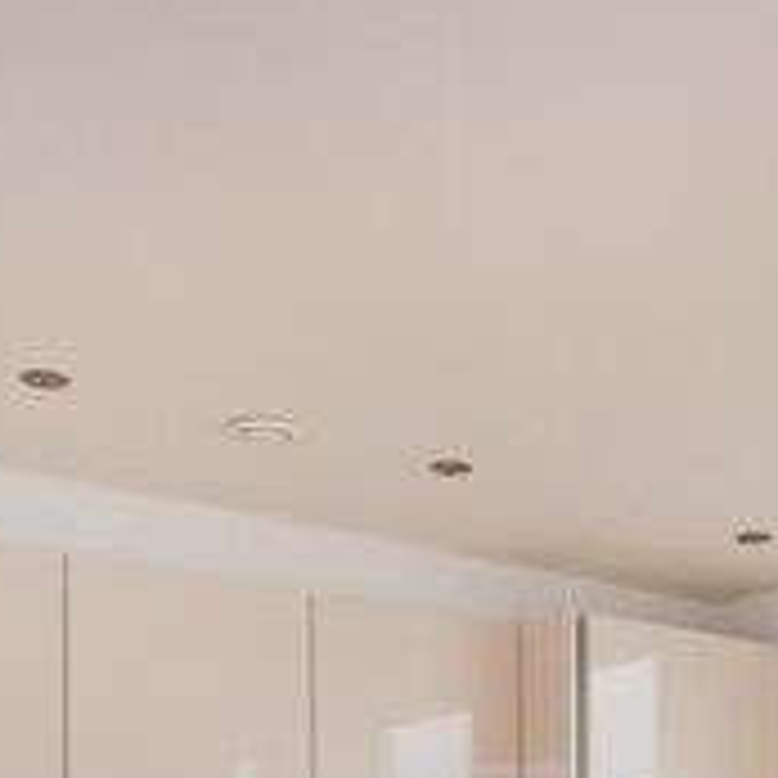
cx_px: 571
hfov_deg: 27.4
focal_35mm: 62
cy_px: 1030
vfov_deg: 24.1
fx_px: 1577
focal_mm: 18
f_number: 5.6
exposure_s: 1/60
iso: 200
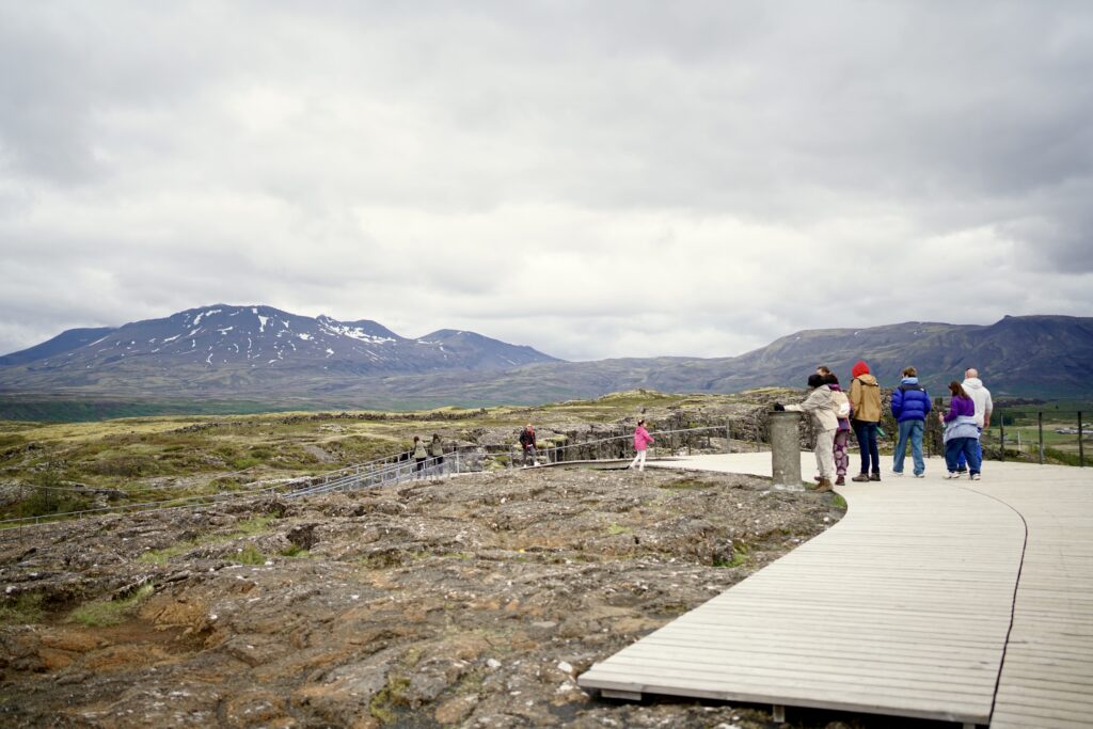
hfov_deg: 54.4
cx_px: 546
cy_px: 364
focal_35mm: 35
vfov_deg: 37.9
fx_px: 1063
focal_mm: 35
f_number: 2.2
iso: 400
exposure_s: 1/5000
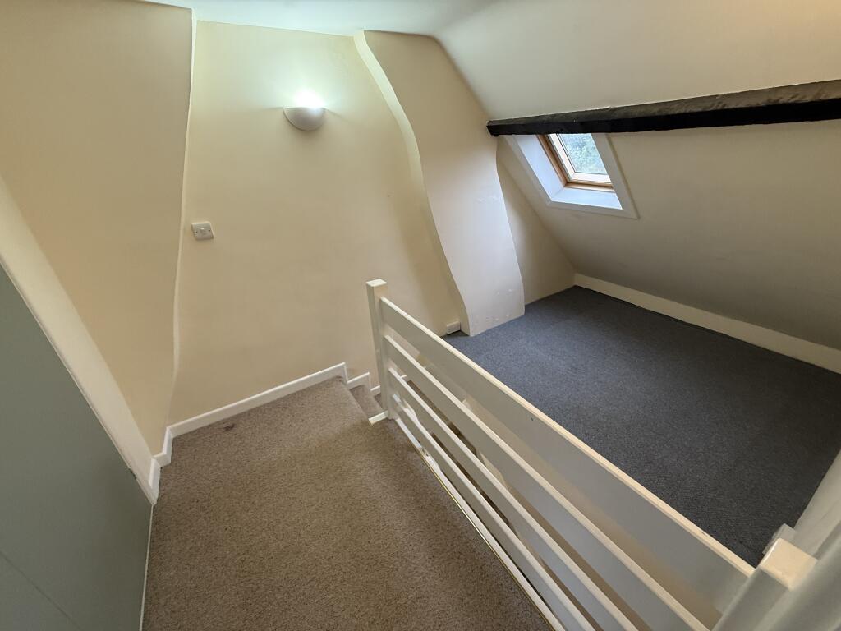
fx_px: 340
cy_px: 316
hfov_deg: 102.1
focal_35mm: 14
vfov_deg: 85.7
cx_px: 420
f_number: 2.2
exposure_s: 1/50
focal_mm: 2.22
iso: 250
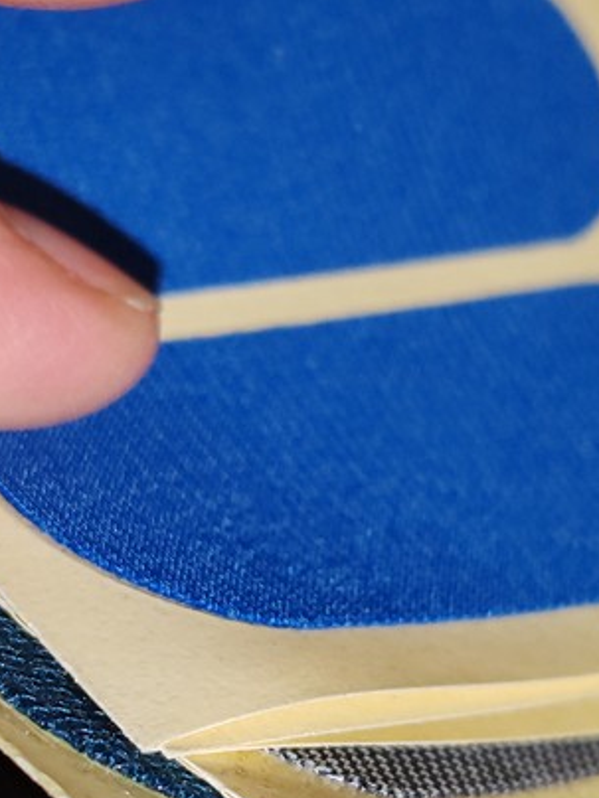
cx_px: 322
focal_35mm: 107
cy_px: 535
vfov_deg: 18.3
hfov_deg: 13.8
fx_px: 2469
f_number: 1.9
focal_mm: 6.12
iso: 800
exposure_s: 1/100
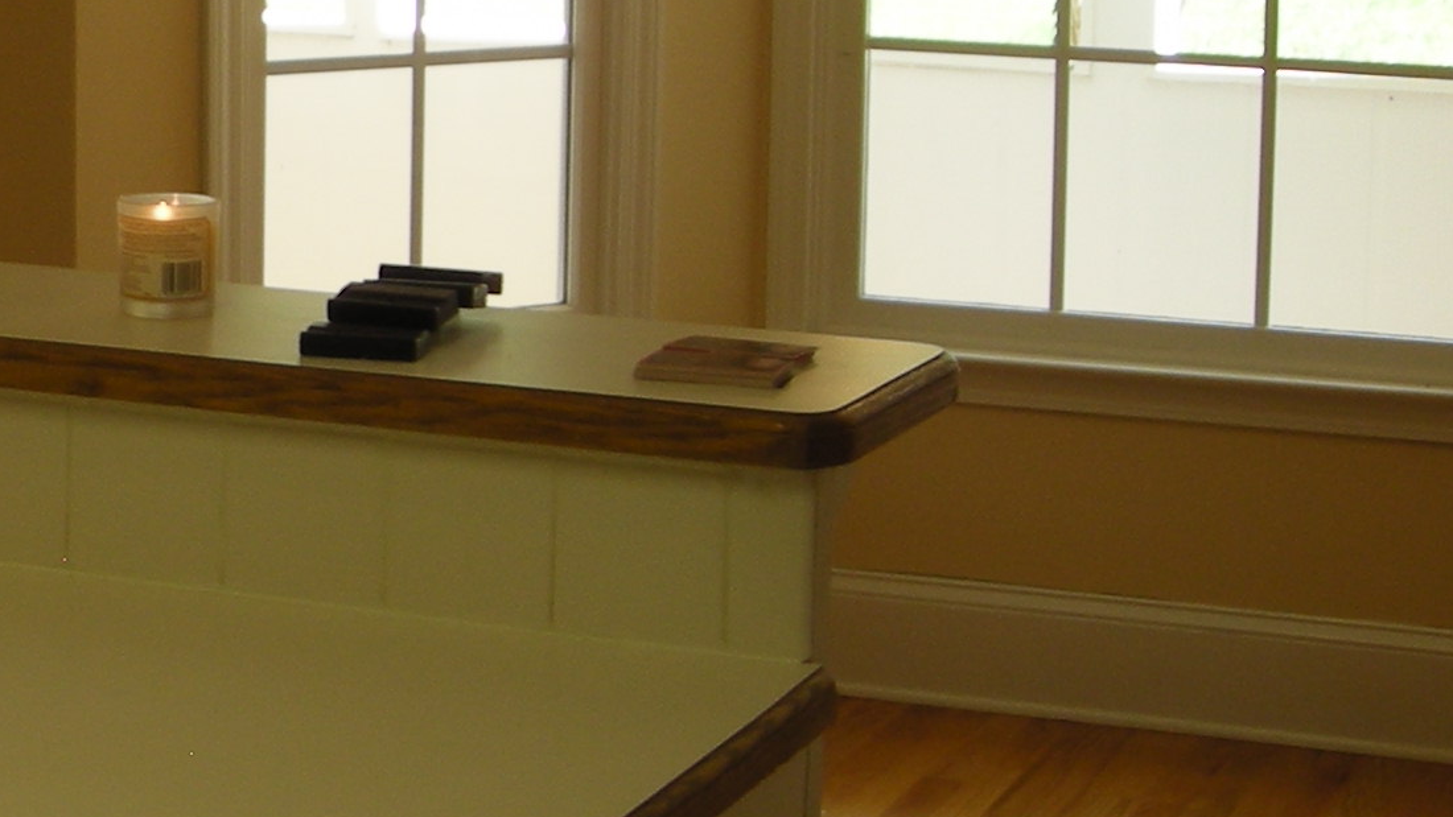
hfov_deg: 19.1
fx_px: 4084
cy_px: 150
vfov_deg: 11.4
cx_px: -256
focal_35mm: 106
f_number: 3.2
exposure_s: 1/43.6
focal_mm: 6.3
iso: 50
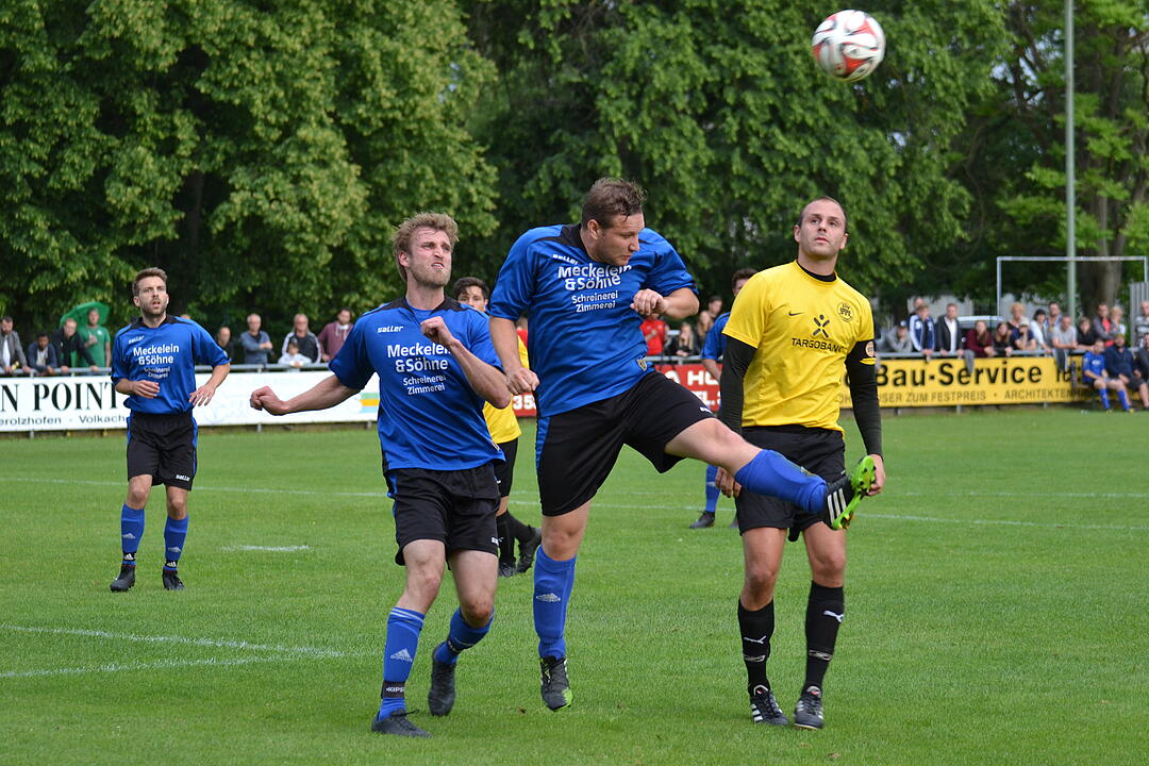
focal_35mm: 138
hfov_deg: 14.9
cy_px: 383
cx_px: 574
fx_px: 4404
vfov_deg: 9.9
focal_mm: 92
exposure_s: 1/500
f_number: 4.2
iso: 500
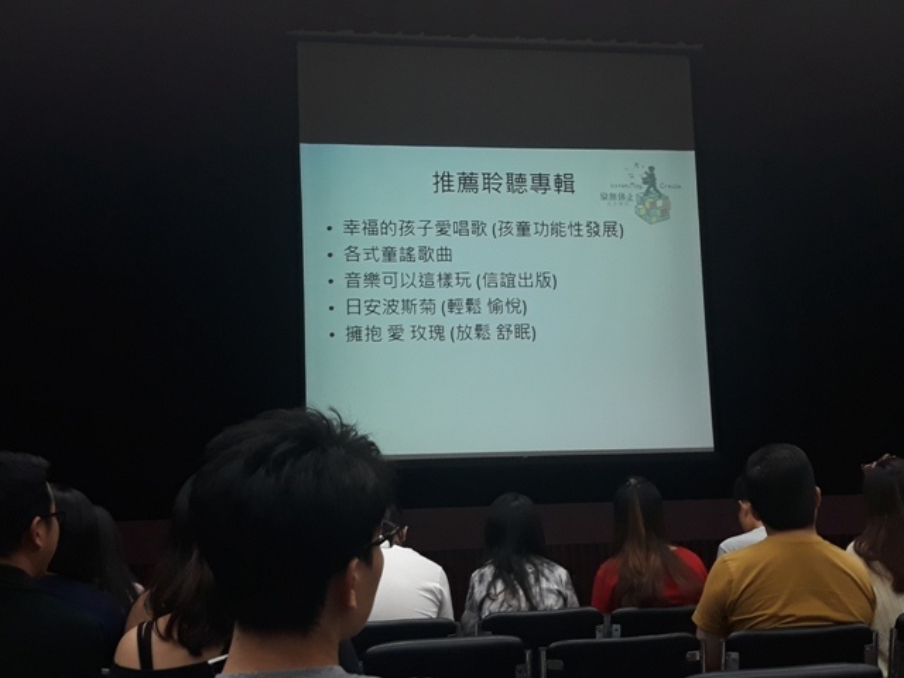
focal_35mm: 27
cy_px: 339
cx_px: 452
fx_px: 705
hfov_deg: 65.3
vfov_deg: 51.4
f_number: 1.7
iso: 125
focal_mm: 3.71
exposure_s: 1/40
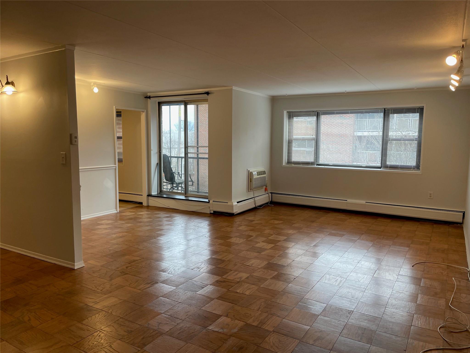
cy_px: 176
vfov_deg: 53.1
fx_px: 353
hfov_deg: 67.3
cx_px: 235
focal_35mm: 26
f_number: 1.6
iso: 80
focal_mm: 4.2
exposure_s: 1/120
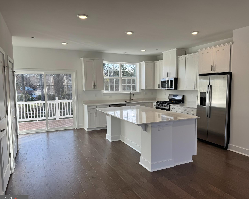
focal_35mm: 26
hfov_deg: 66.0
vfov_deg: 54.9
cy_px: 102
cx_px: 133
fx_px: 192
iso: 80
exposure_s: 1/338
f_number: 1.78
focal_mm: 6.76
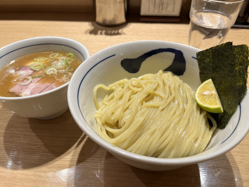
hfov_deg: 67.3
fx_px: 187
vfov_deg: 53.1
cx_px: 124
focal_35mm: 26
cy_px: 94
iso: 32
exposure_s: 1/100
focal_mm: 5.1
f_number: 1.6
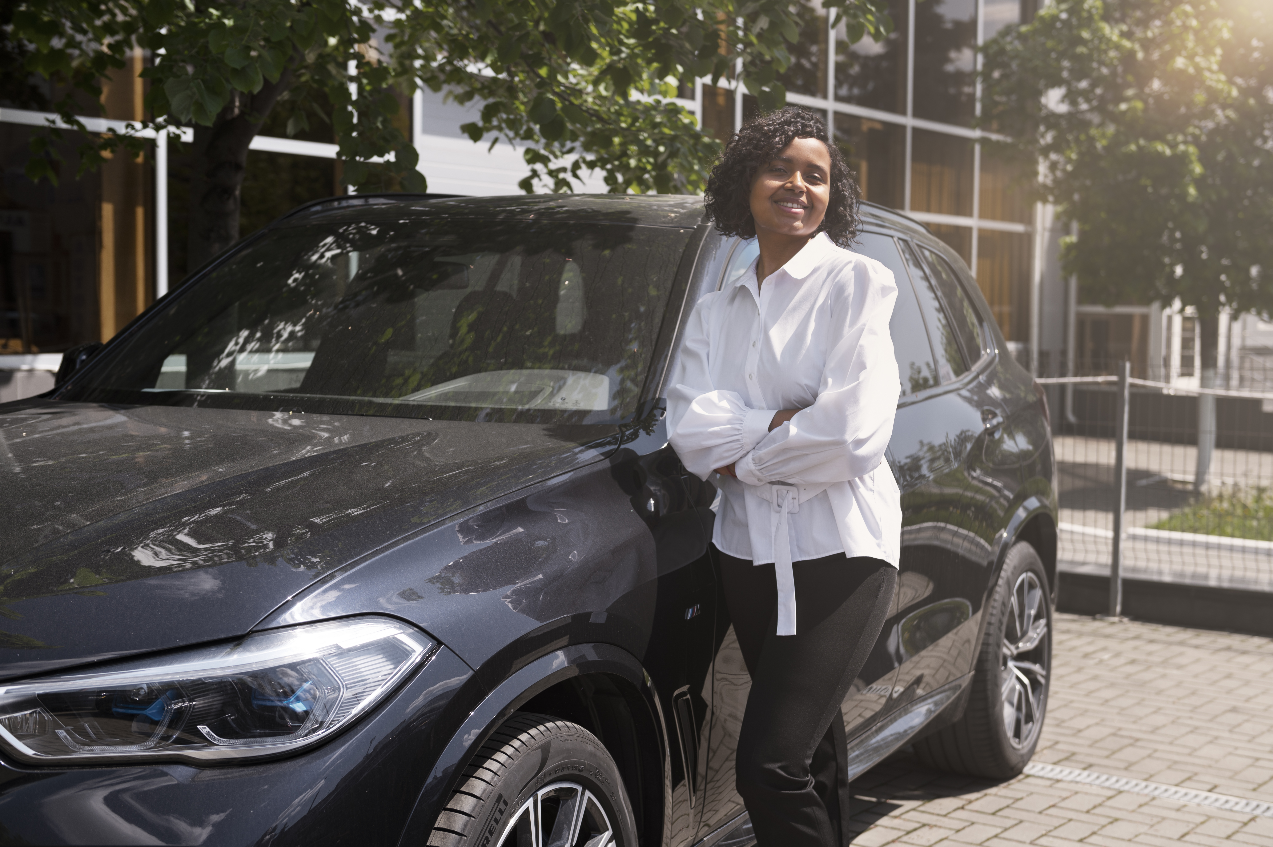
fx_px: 1767
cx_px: 636
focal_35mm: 50
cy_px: 424
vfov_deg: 27.0
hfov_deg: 39.6
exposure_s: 1/640
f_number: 3.5
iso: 50
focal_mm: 50
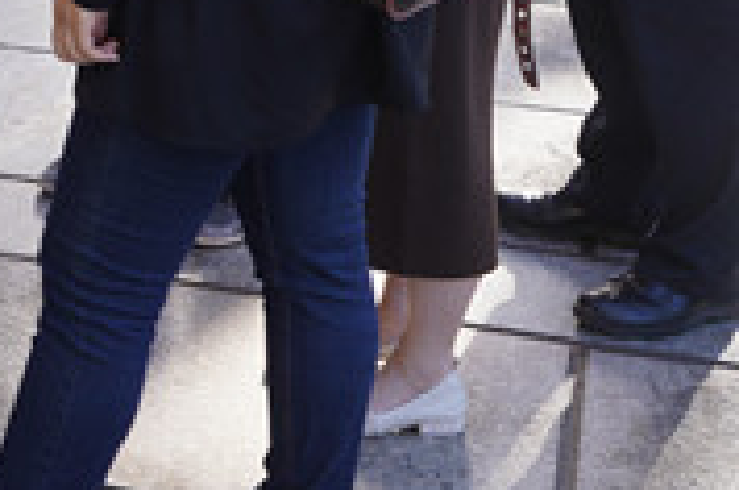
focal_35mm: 106
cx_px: -237
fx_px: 2172
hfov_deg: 18.0
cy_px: -193
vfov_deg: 12.4
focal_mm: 29
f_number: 5
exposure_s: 1/125
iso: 160
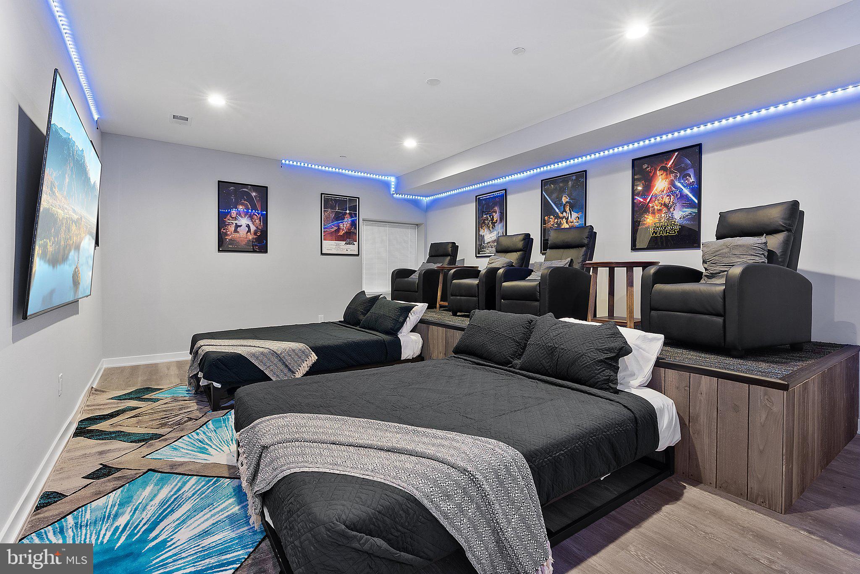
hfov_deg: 96.7
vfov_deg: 73.8
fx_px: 382
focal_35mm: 16
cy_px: 287
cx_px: 430
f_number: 11
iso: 200
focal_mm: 16
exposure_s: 5
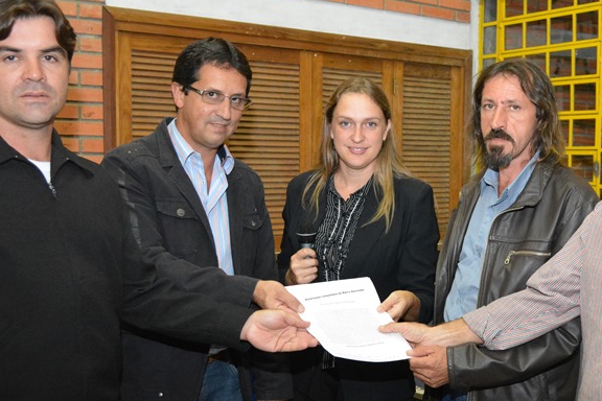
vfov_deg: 27.9
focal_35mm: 48
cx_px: 472
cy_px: 267
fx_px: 803
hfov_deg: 39.7
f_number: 4
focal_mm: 18
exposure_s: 1/60
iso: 3200
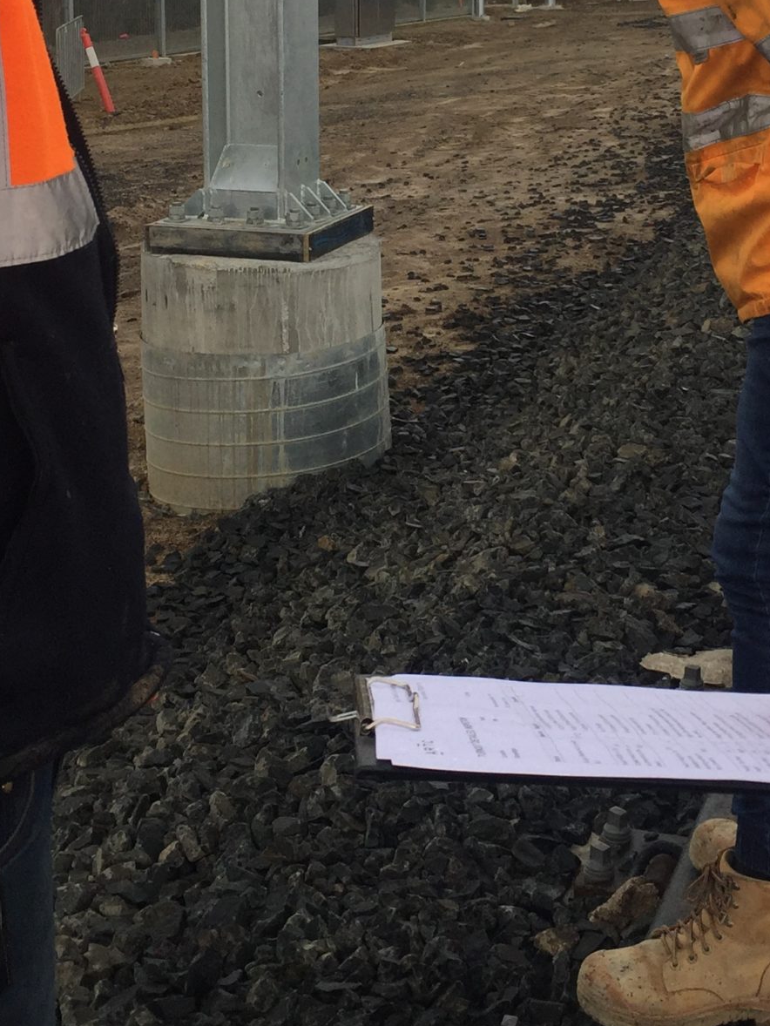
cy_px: 240
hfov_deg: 23.3
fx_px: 1868
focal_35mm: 63
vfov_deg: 30.1
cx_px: 467
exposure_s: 1/791
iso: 32
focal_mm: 4.15
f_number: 2.2
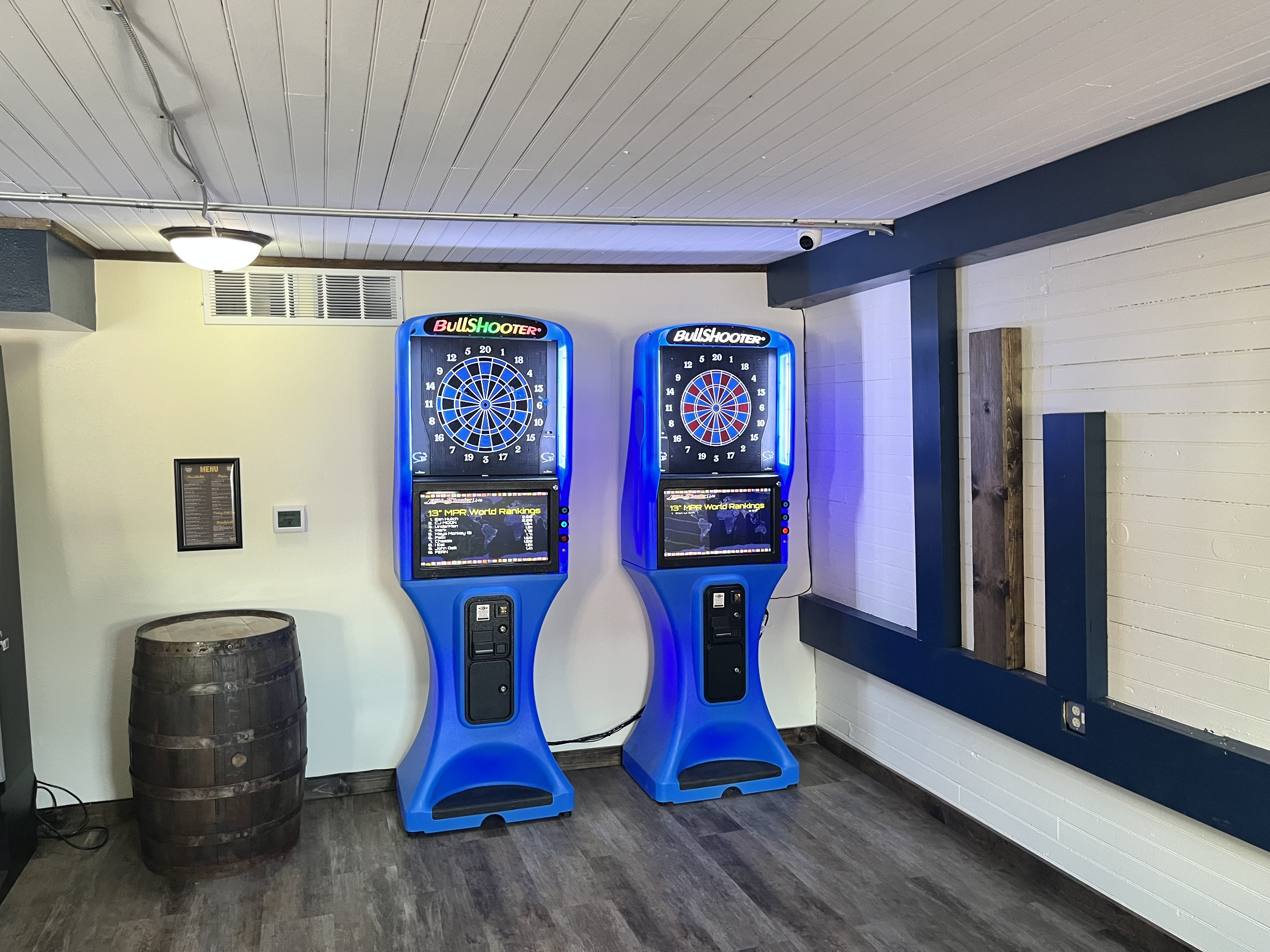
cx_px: 635
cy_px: 476
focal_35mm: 26
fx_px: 954
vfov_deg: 53.1
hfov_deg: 67.3
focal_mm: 5.1
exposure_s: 1/60
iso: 160
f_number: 1.6
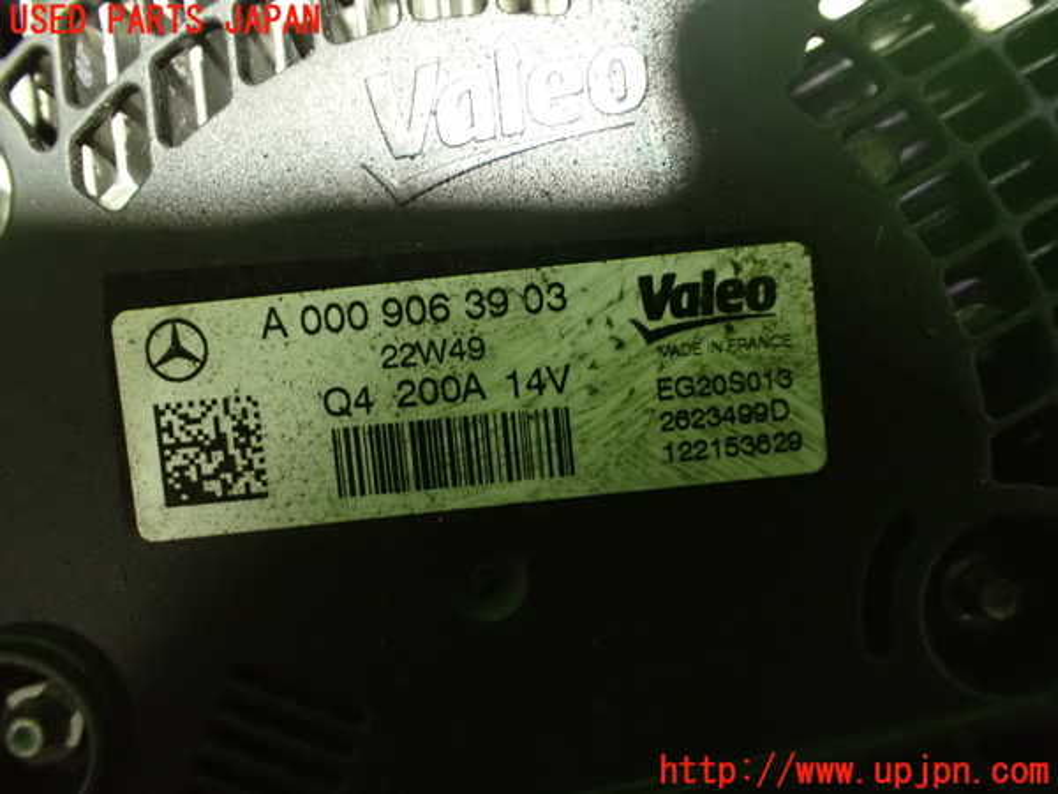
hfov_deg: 60.0
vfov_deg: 46.8
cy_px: 397
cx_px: 529
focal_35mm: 30
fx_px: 917
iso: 1600
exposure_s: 1/30
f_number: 2.3
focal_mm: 5.4
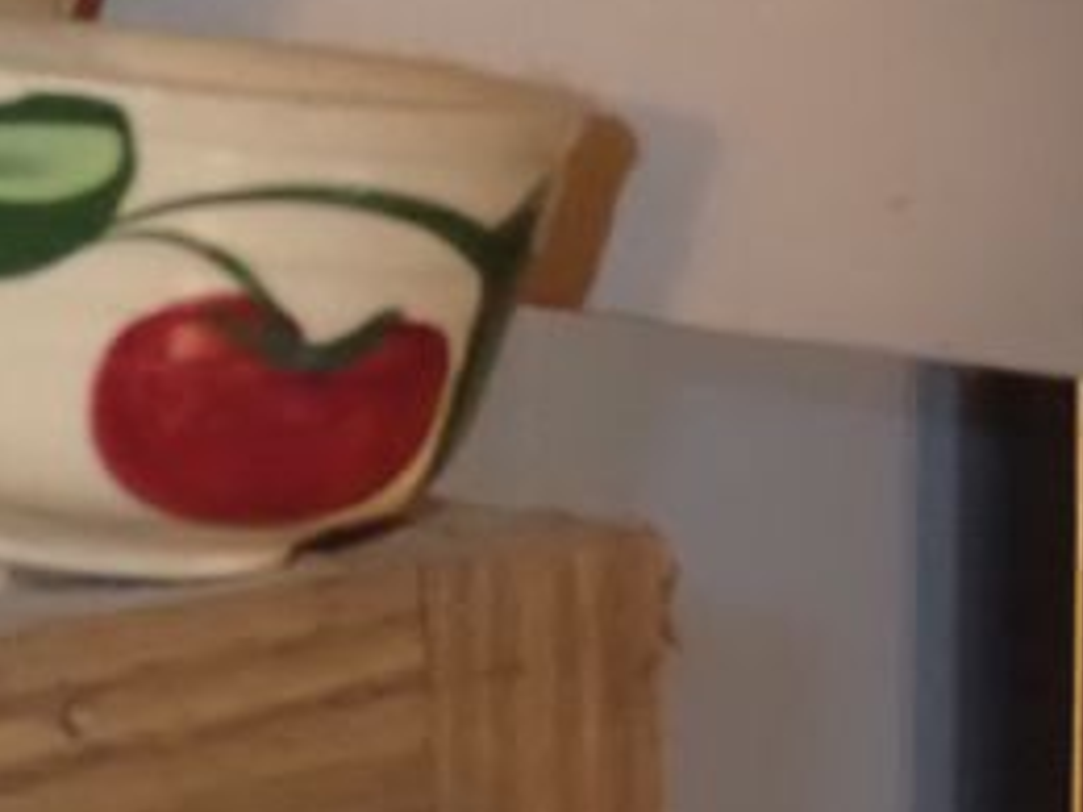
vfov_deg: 9.9
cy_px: -54
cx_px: -294
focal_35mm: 149
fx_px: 4662
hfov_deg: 12.8
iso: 1600
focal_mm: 10.35
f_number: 3.5
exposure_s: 1/60
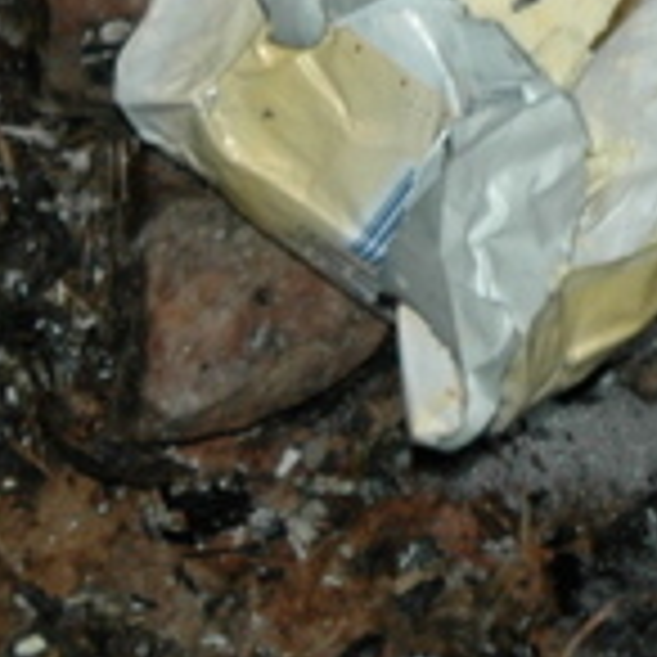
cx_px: 1854
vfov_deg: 5.1
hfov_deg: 5.0
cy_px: -747
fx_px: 7279
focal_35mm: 339
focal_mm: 38
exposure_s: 1/100
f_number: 4.2
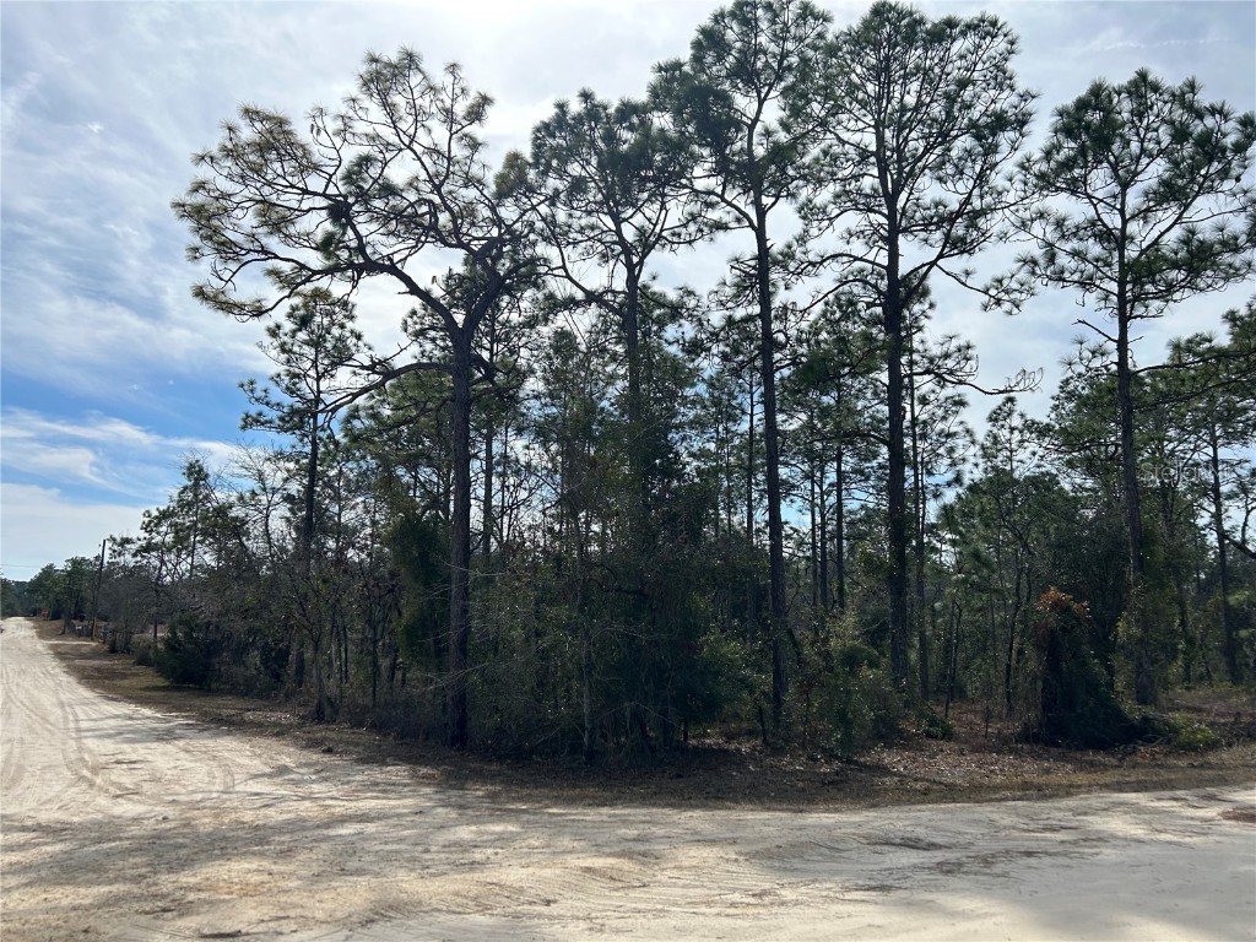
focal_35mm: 26
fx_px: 943
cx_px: 628
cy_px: 471
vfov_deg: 53.1
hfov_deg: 67.3
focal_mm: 5.7
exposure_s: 1/7463
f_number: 1.5
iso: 50
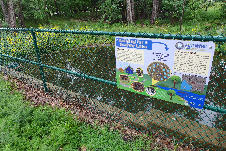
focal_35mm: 24
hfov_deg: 73.7
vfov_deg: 53.2
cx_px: 113
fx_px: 151
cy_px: 76
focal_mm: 4.7
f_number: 2.5
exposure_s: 1/100
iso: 80
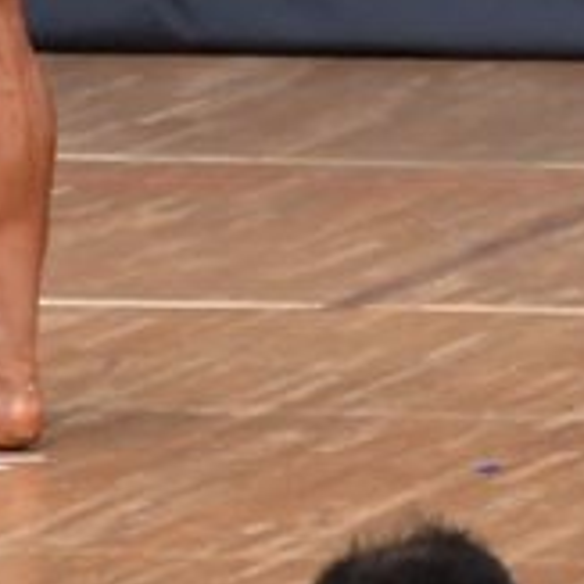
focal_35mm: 1211
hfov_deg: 1.4
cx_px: 13
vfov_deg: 1.4
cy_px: -290
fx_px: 23115
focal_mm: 200
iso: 6400
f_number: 5.6
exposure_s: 1/400
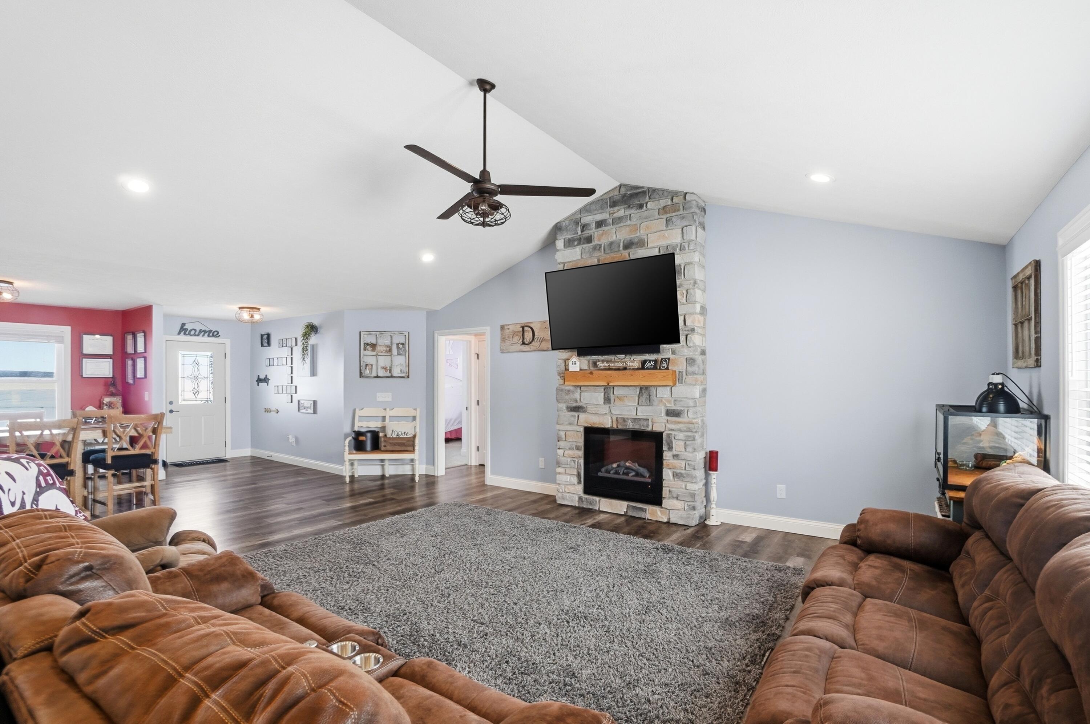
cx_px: 545
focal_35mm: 15
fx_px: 454
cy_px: 362
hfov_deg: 100.5
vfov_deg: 77.2
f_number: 5
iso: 100
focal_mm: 10
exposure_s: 1/200
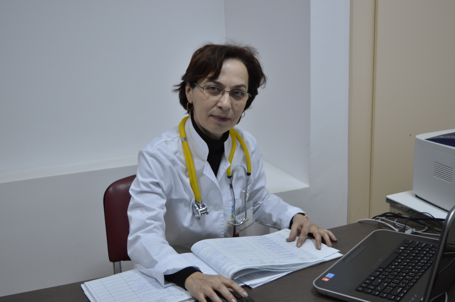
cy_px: 151
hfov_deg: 42.4
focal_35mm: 46
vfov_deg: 28.9
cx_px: 228
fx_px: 587
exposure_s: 1/50
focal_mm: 31
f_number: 4.2
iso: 400
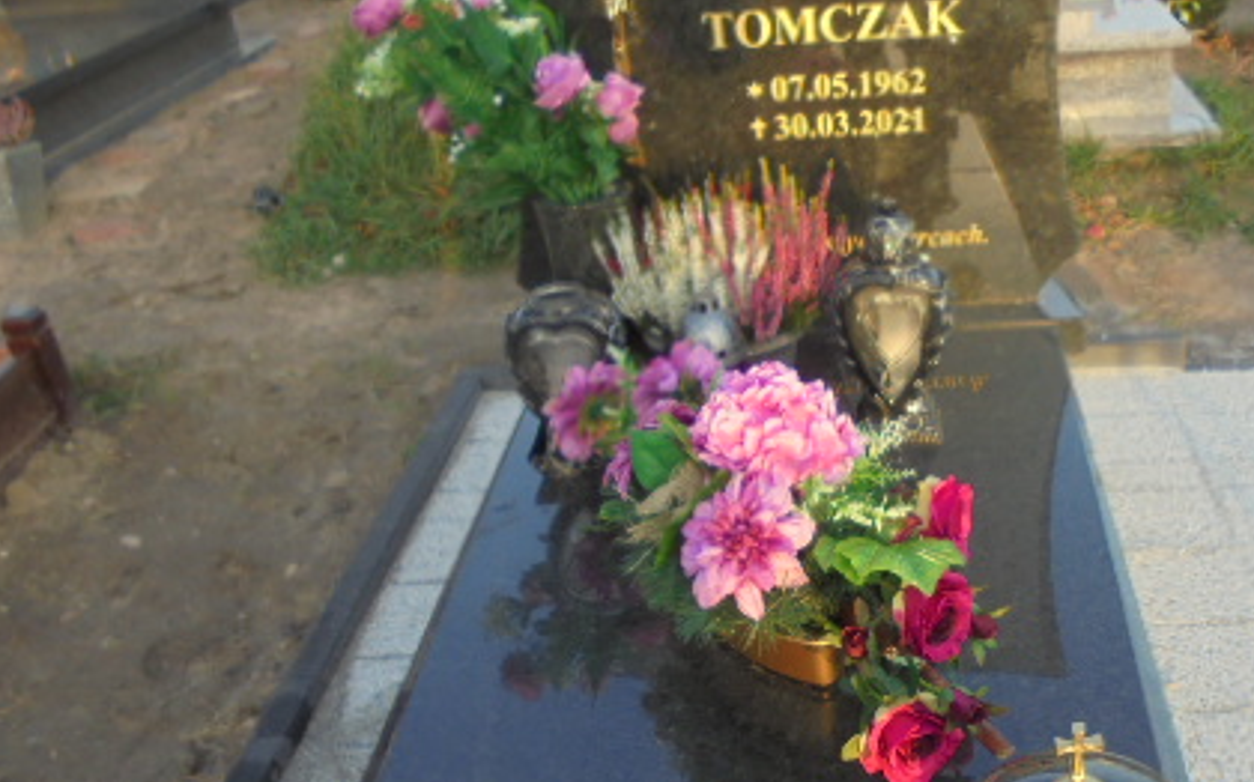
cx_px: 848
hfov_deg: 46.4
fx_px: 1435
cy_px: 636
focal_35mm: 42
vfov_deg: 29.7
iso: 100
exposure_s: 1/125
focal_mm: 4.6
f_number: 3.5
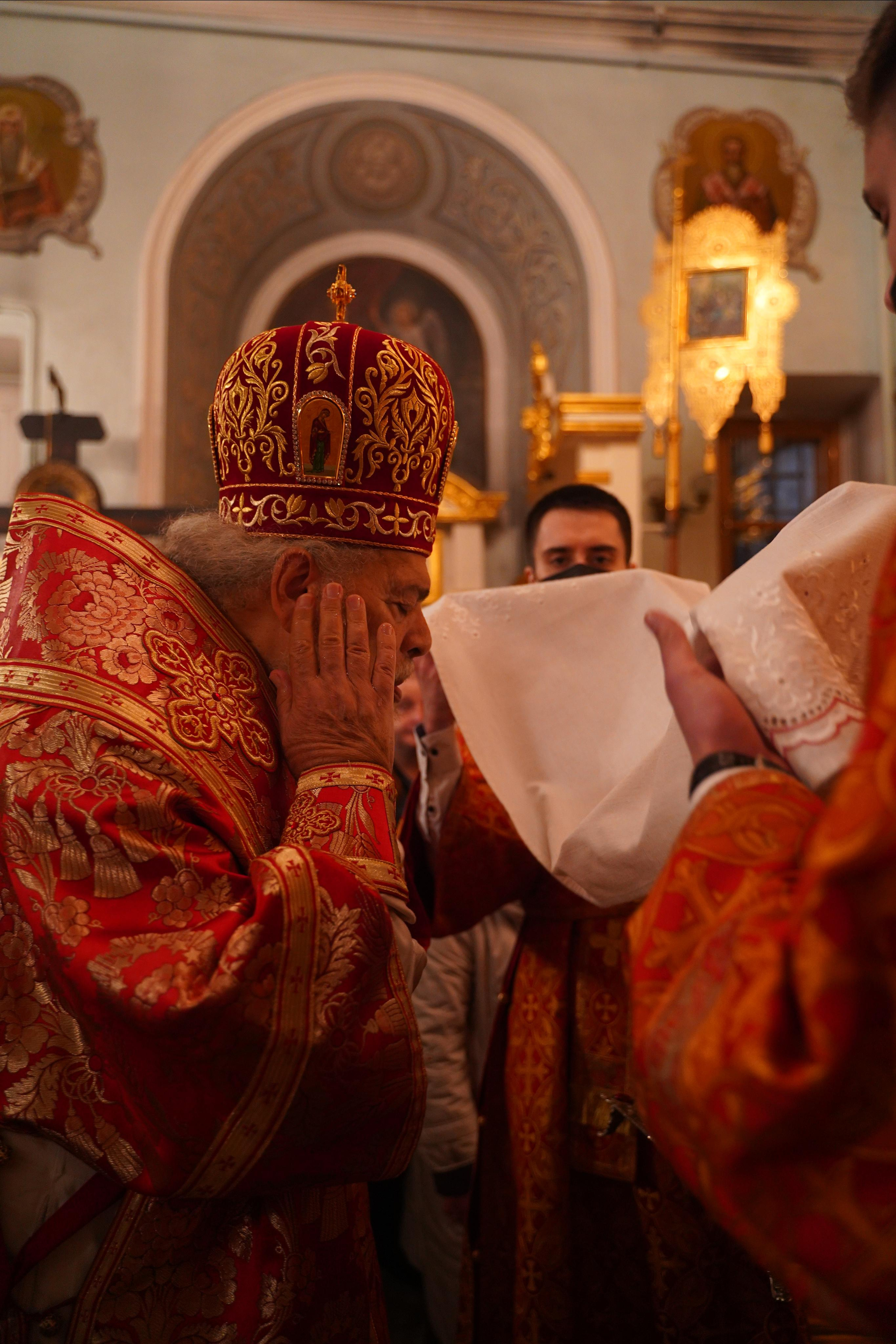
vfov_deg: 65.5
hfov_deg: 46.4
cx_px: 448
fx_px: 1045
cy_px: 672
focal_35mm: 28
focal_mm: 28
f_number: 2.8
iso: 2500
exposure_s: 1/100
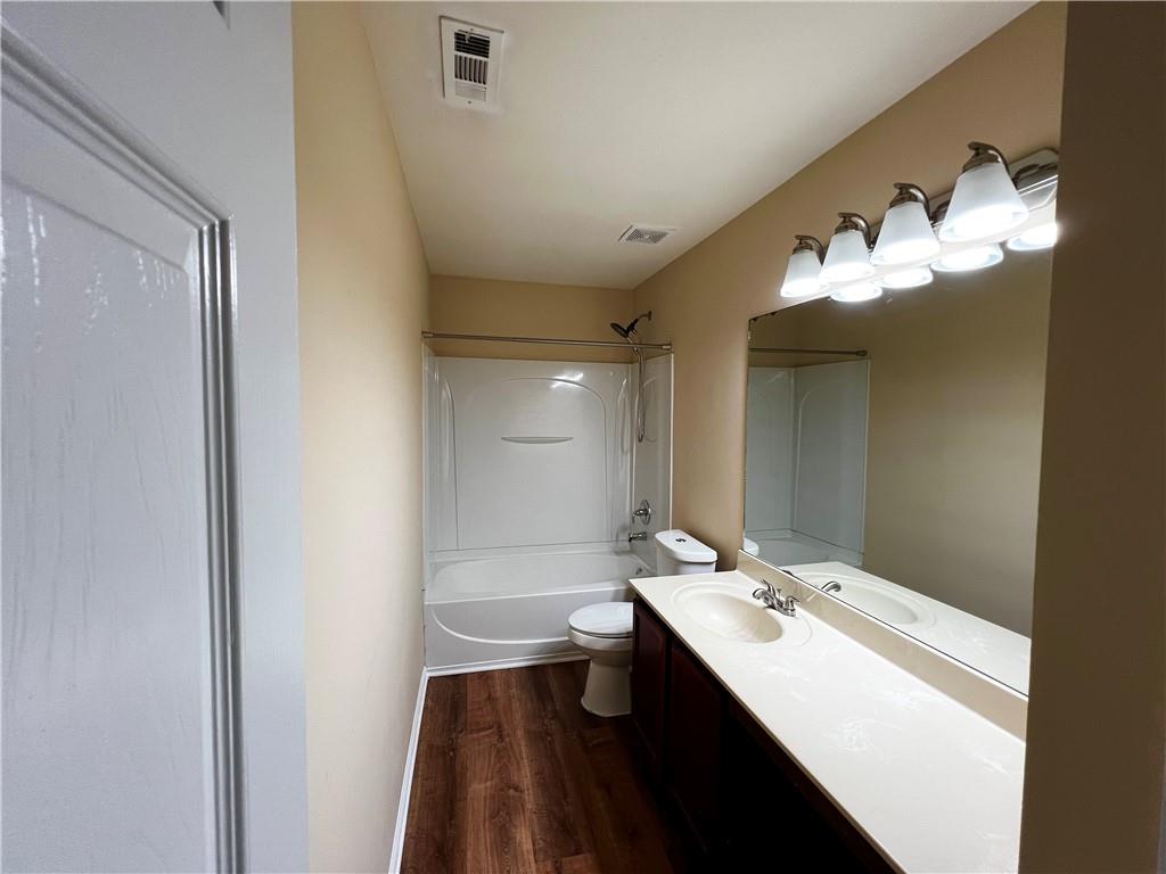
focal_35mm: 13
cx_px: 583
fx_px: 438
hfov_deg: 106.2
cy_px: 437
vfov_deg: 89.9
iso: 125
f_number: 1.8
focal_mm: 1.57
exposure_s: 1/120
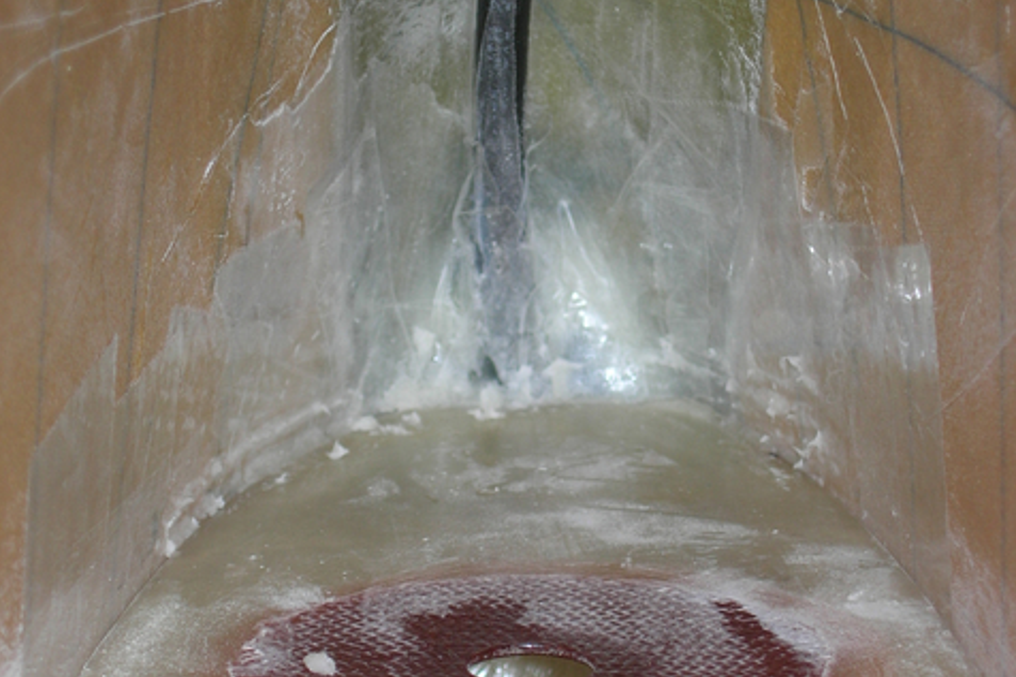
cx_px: 510
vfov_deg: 8.7
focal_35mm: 158
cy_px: 495
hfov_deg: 13.0
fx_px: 4457
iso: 64
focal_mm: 23.4
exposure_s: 1/60.1
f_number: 4.9
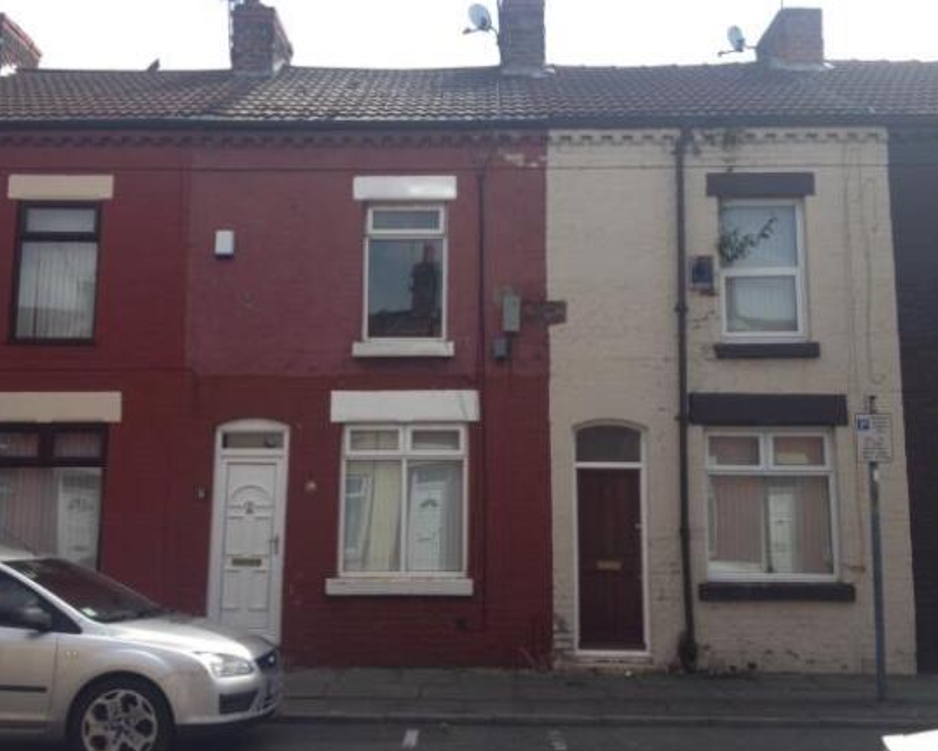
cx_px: 463
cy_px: 377
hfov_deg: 49.1
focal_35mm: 37
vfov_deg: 40.2
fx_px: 1028
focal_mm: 4.28
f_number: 2.4
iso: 50
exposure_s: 1/1032
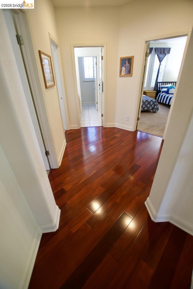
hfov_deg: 77.3
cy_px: 144
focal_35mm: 15
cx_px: 96
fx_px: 121
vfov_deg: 100.4
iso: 450
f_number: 3.5
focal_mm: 10
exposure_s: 1/50
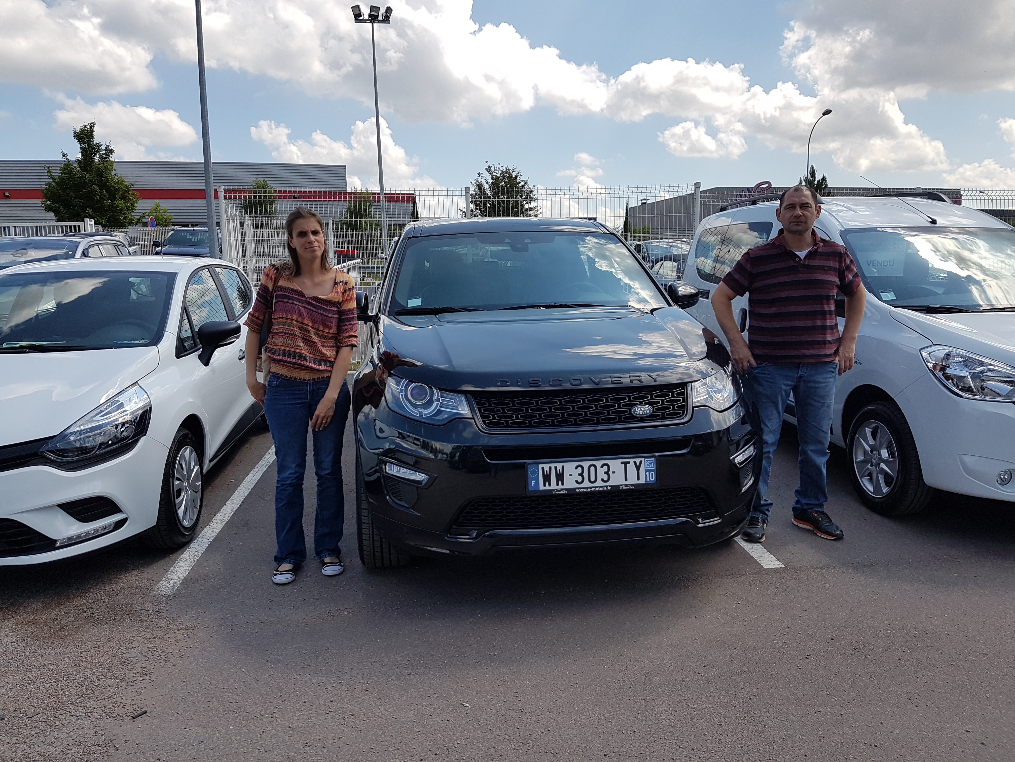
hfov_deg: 67.3
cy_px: 381
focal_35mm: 26
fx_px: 762
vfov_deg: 53.1
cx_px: 508
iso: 40
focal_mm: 4.2
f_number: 1.7
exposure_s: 1/2048
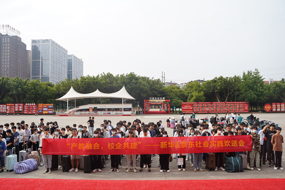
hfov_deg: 65.5
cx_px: 142
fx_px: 222
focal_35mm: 28
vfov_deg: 46.4
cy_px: 95
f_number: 3.5
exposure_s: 1/800
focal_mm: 28
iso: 100
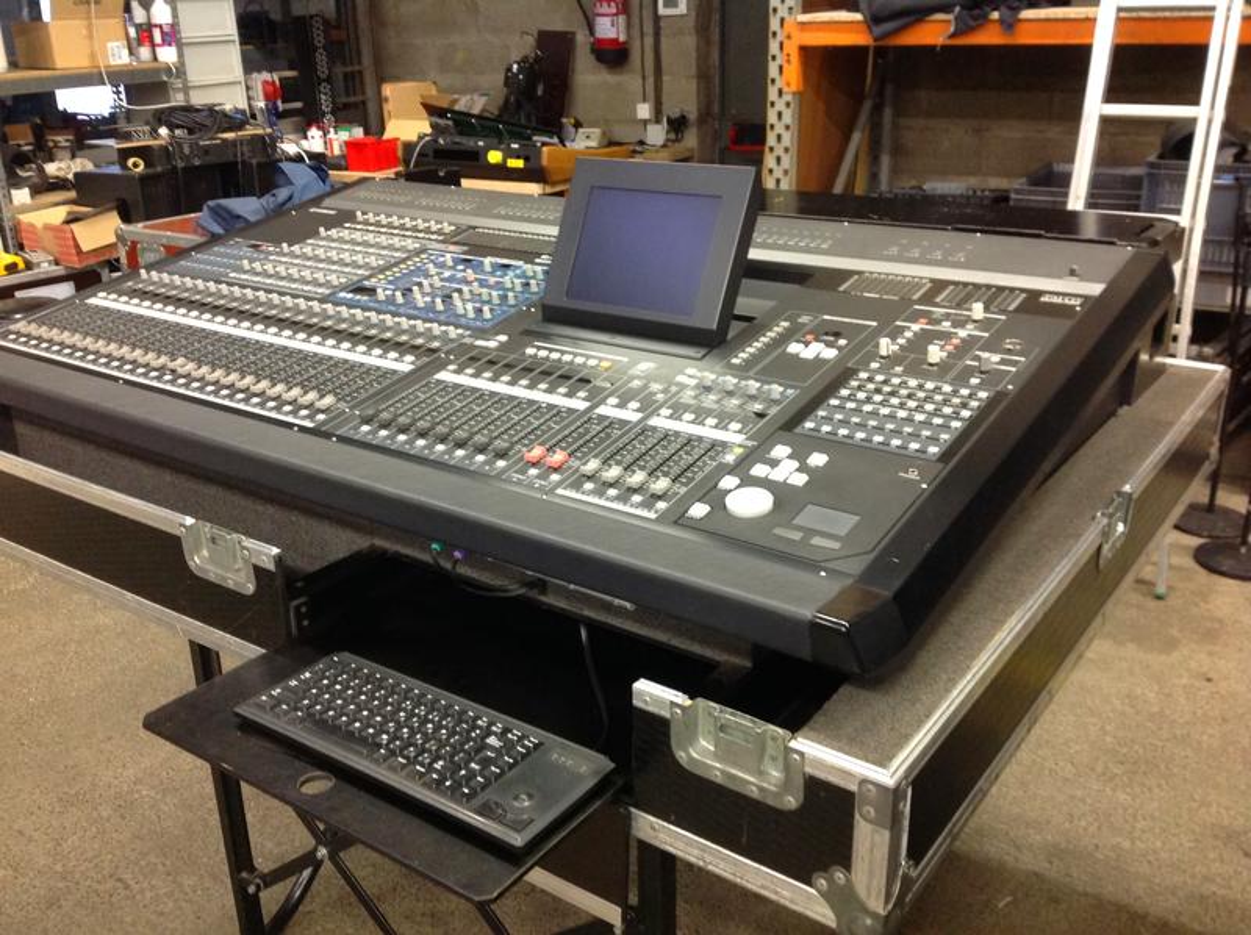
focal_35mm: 35
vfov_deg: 40.6
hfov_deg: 52.7
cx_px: 626
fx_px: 1263
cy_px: 468
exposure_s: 1/15
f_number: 2.4
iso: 250
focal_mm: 4.28
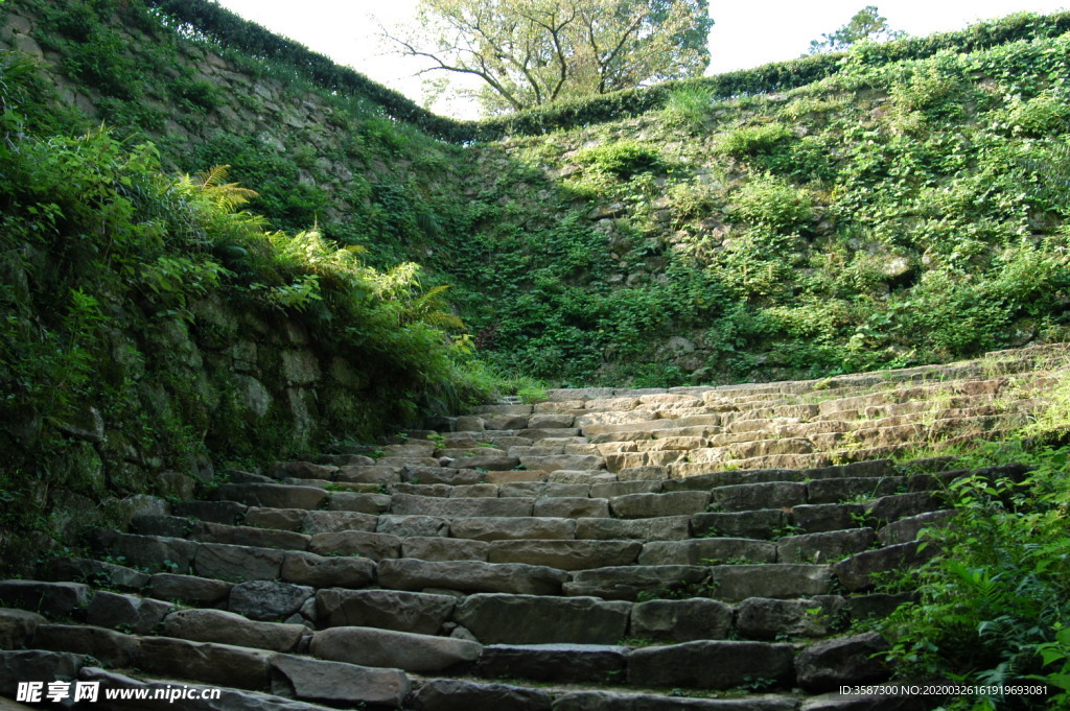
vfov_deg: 36.8
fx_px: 1069
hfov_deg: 53.2
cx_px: 535
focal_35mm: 36
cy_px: 356
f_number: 5.6
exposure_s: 1/125
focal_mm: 24
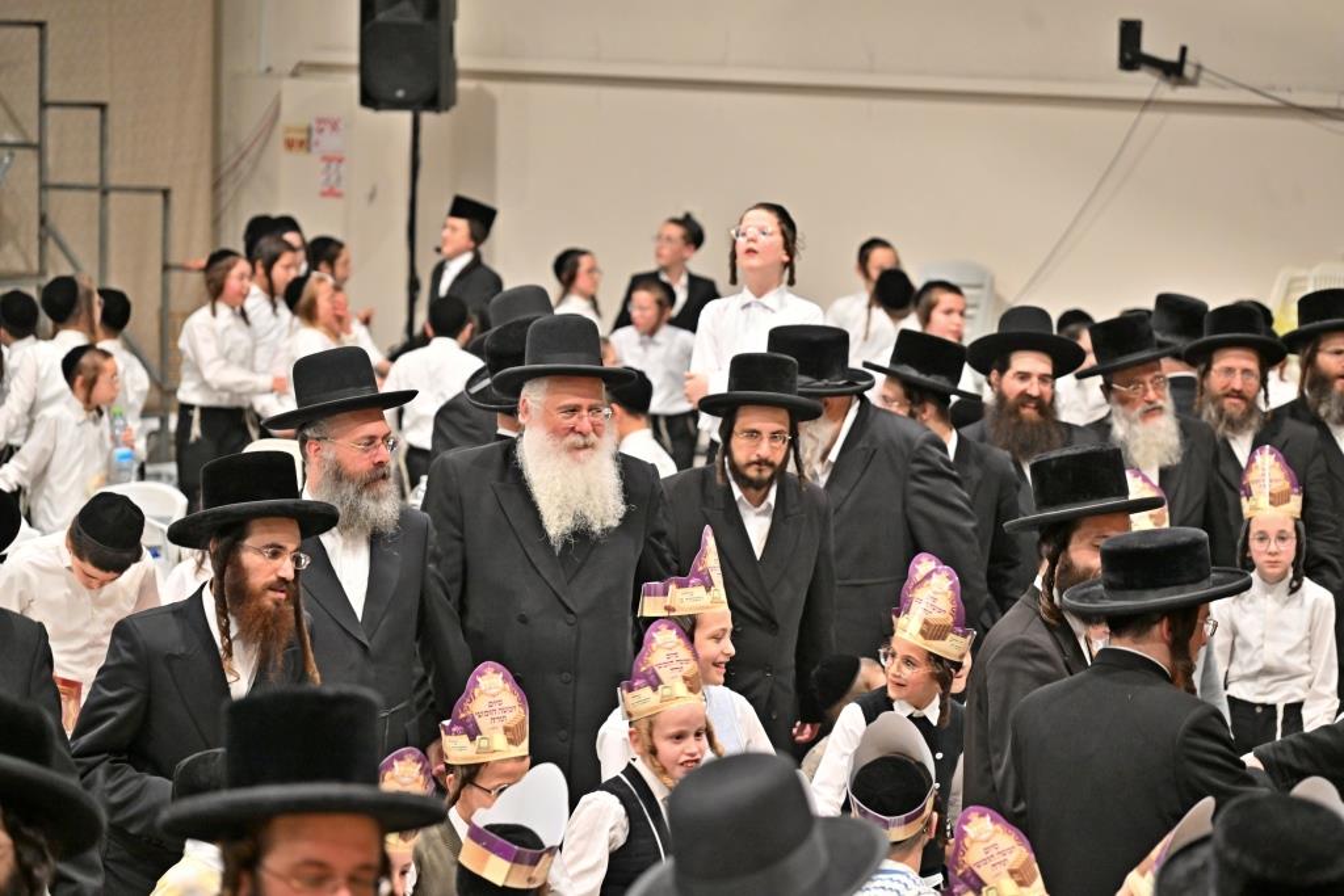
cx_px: 672
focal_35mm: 120
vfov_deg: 11.4
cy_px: 448
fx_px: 4480
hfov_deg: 17.1
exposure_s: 1/160
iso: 1600
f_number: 4
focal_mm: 120
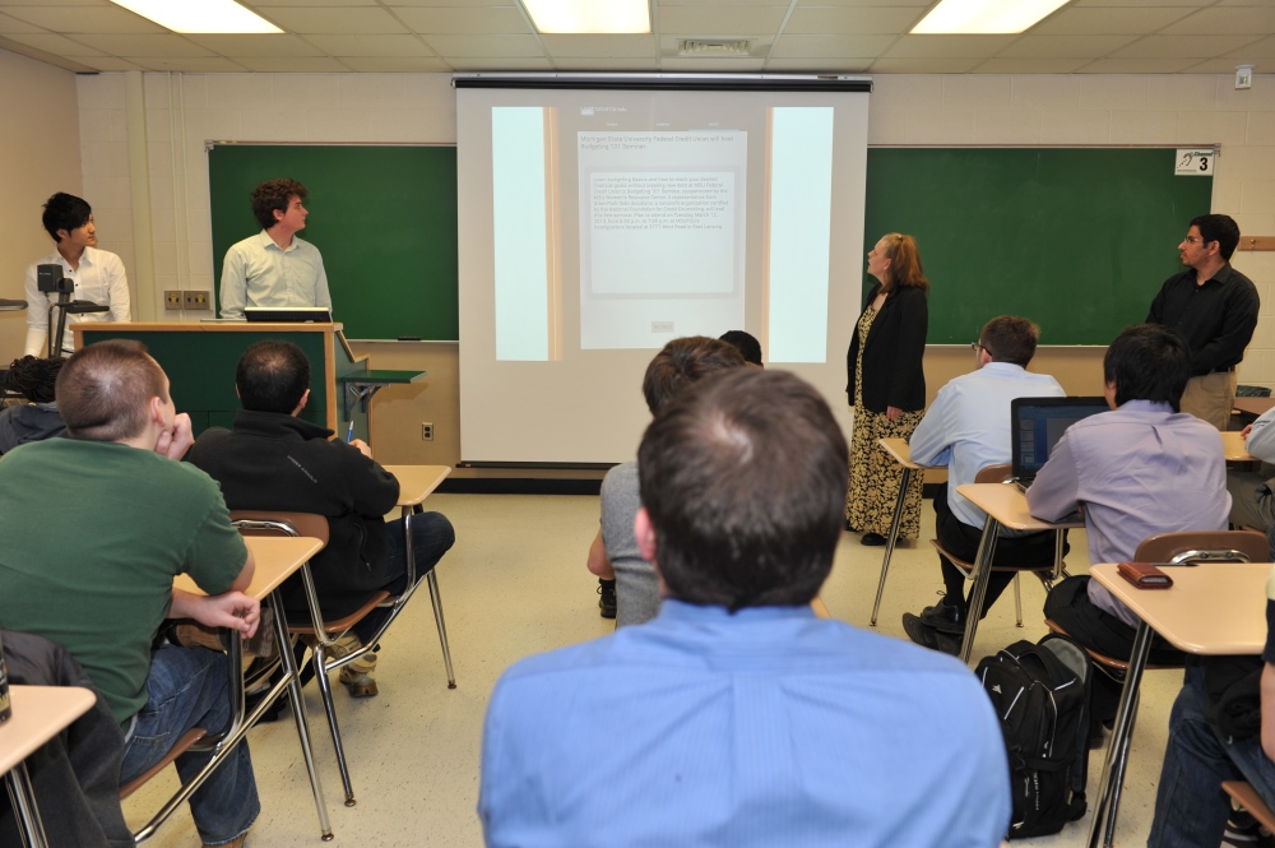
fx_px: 1132
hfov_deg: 58.8
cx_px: 638
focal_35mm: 32
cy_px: 424
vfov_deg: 41.0
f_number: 5
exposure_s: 1/60
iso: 360
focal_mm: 32
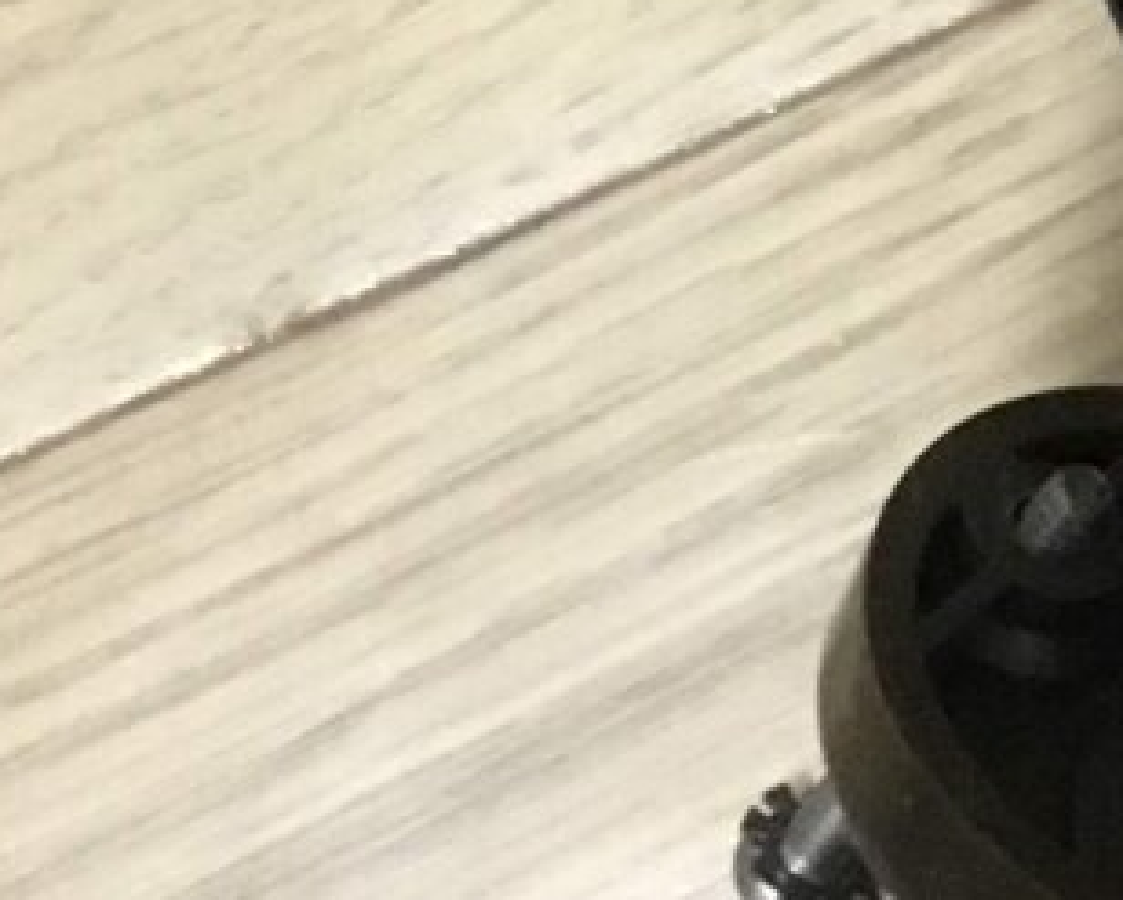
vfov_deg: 8.0
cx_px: 2173
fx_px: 6254
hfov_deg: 9.6
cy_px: -732
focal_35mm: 188
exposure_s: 1/15
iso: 320
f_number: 2.2
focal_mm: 4.15
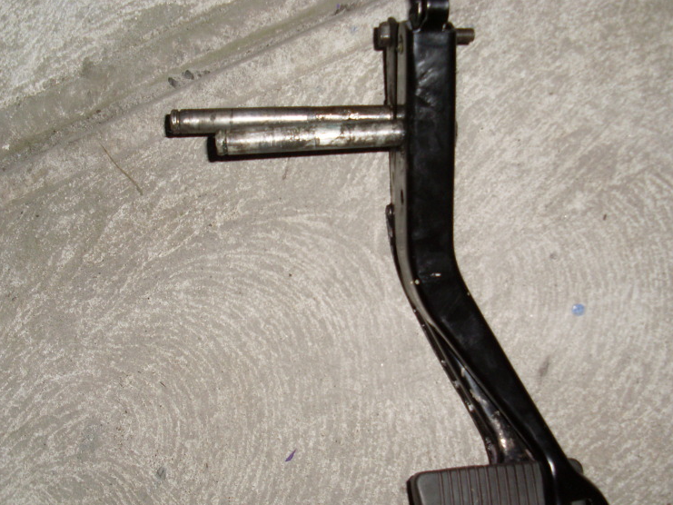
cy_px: 267
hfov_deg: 45.7
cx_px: 354
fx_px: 797
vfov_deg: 35.1
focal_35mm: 41
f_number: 3
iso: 100
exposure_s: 1/45
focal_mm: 6.3
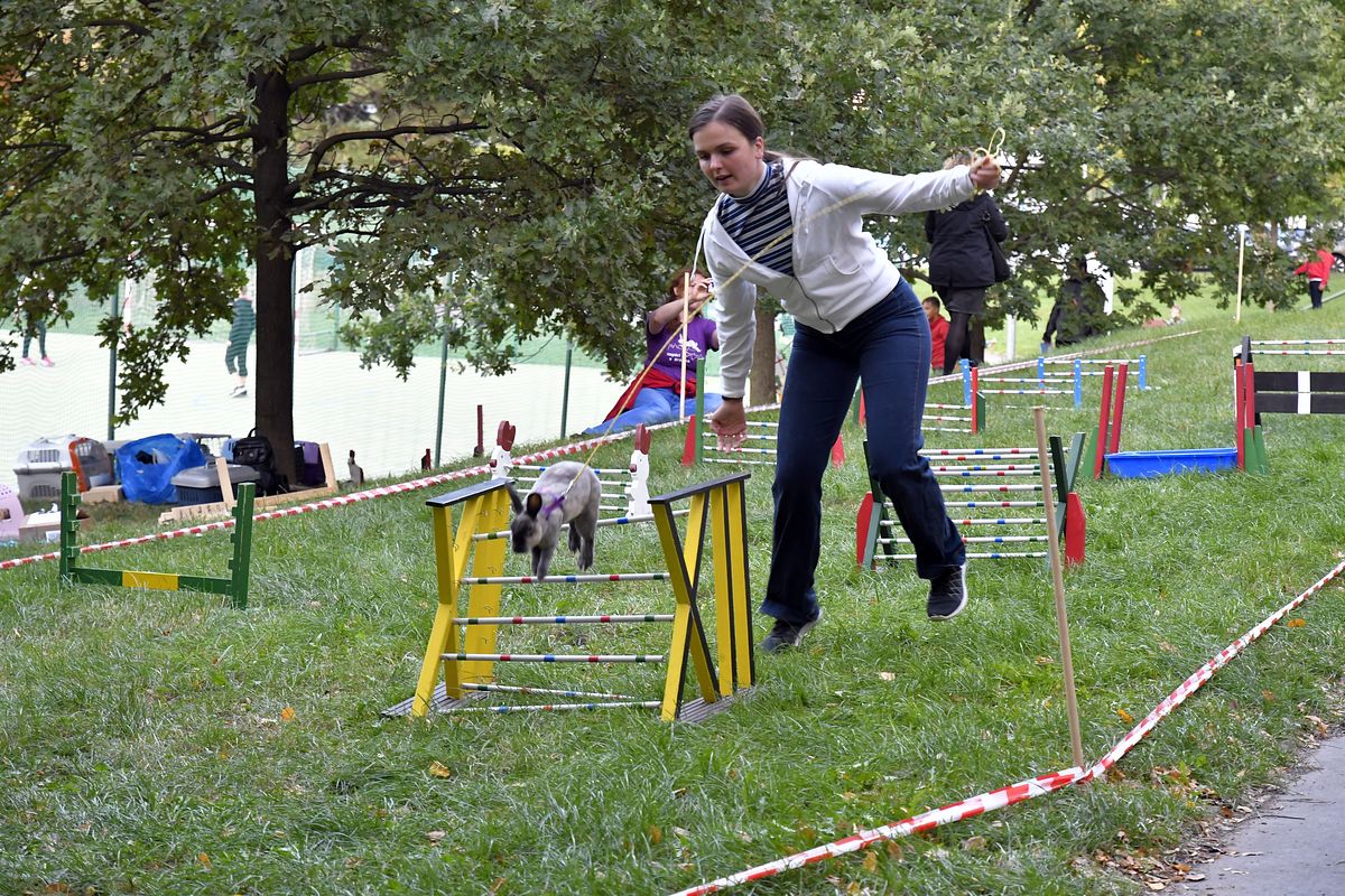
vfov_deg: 15.7
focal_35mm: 87
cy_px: 448
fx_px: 3250
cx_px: 672
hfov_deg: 23.4
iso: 2500
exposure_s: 1/160
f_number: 5
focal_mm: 58
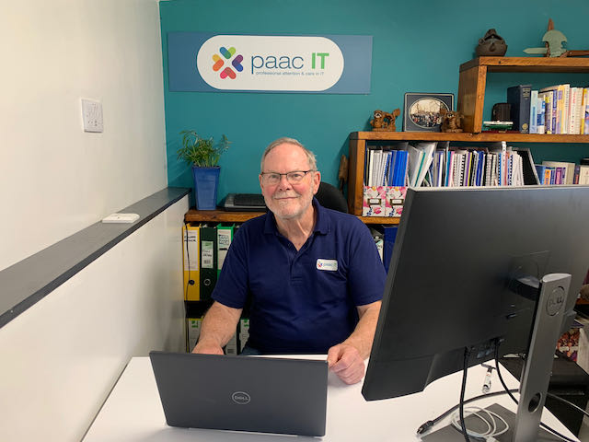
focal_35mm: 26
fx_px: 442
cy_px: 221
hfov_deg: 67.3
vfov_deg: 53.1
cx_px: 294
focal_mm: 4.25
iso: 160
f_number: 1.8
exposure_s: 1/60
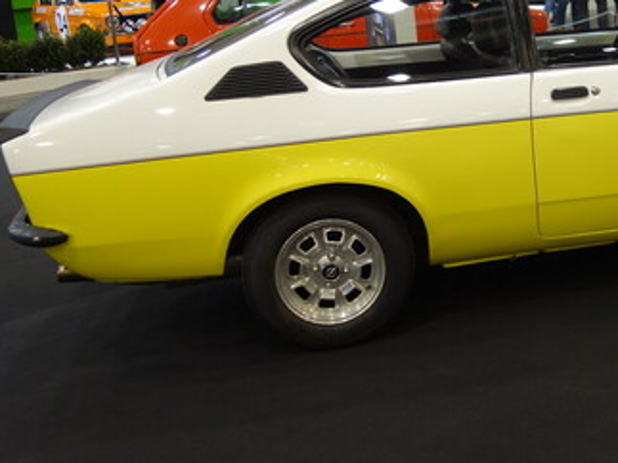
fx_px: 892
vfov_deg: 28.7
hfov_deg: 36.7
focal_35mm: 50
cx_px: 505
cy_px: 117
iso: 125
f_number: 1.8
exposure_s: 1/60
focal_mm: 10.4
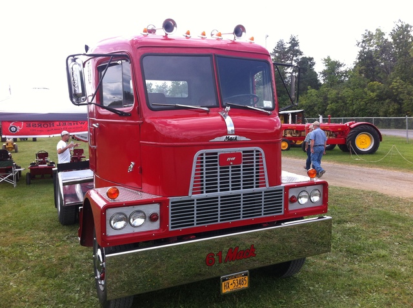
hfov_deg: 52.7
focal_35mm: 35
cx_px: 206
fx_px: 417
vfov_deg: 40.6
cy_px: 154
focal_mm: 3.85
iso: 80
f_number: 2.8
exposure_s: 1/503
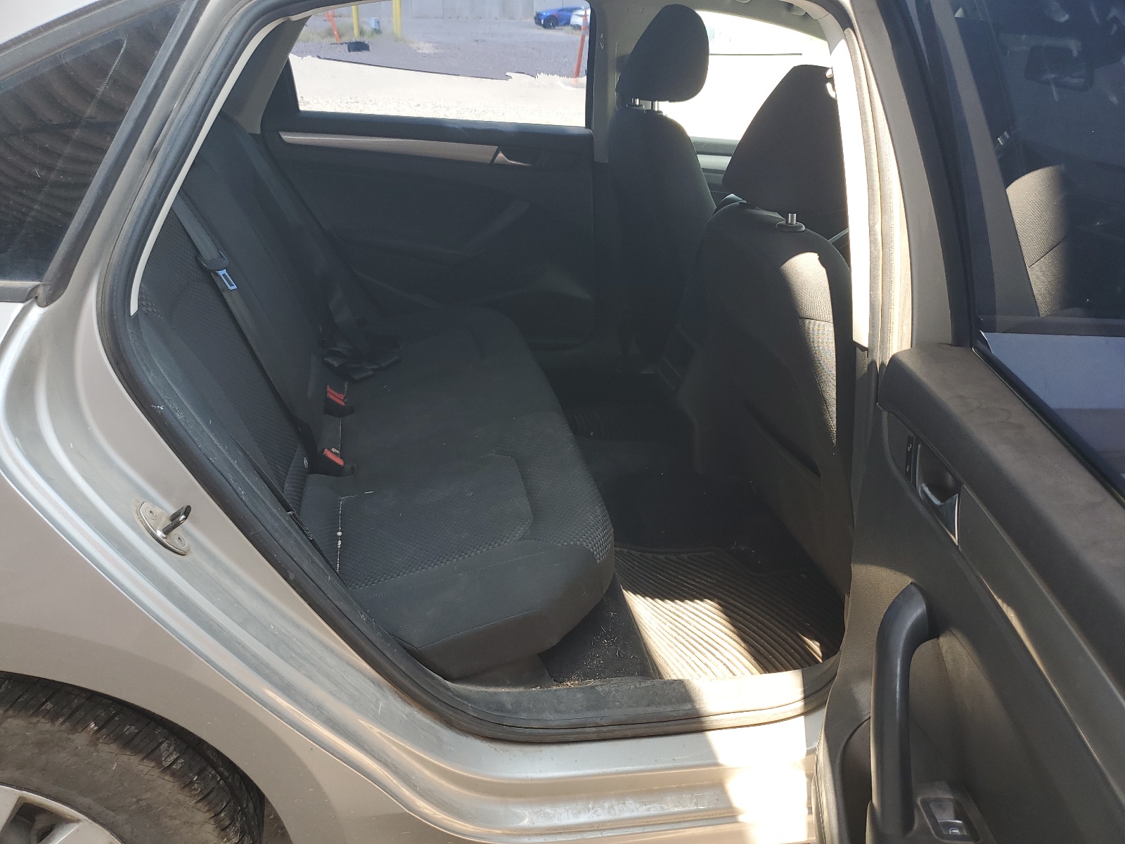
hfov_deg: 67.3
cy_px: 422
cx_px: 562
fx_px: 845
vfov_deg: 53.1
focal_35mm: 26
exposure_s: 1/200
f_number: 1.5
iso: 50
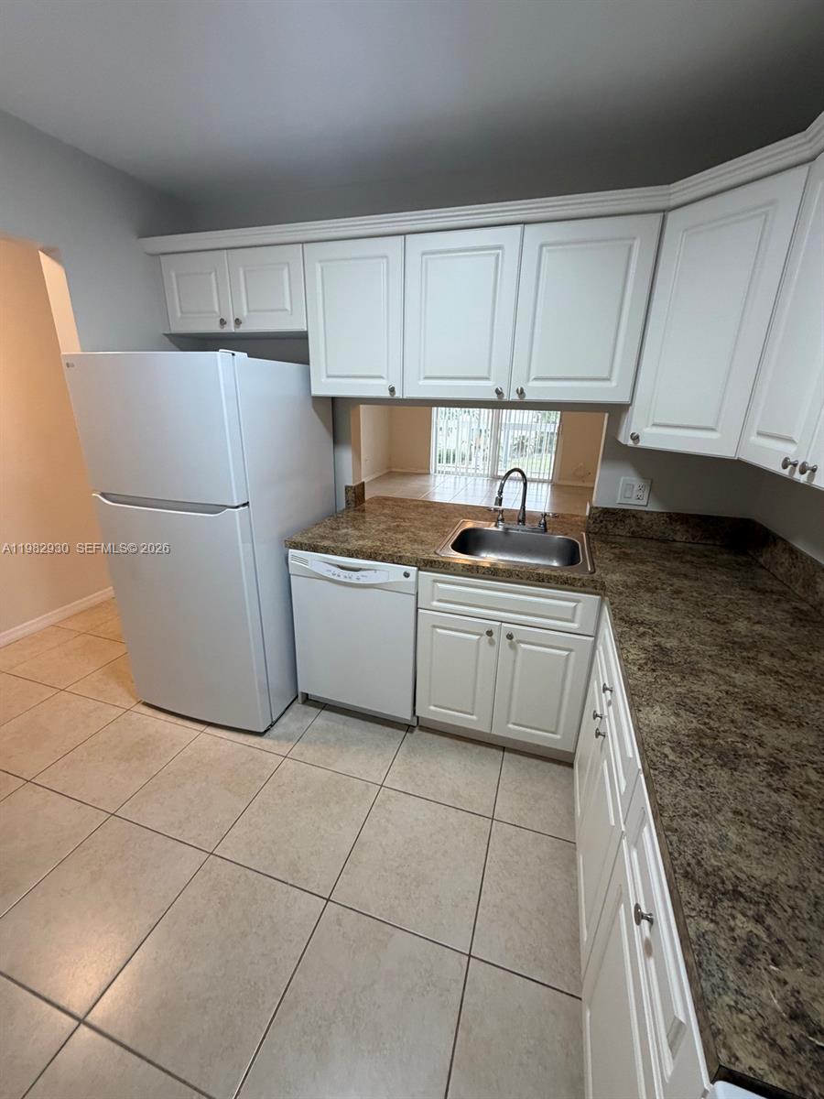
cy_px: 550
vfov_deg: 102.1
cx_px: 412
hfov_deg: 85.7
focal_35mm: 14
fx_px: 444
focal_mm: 2.22
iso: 250
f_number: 2.2
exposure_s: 1/120
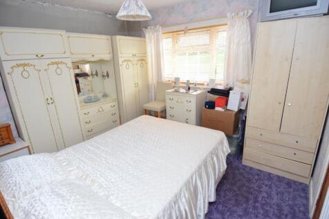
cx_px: 164
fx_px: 164
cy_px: 110
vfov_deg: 67.3
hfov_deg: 90.0
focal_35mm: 18
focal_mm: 12
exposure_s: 1/60
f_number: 4
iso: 1250
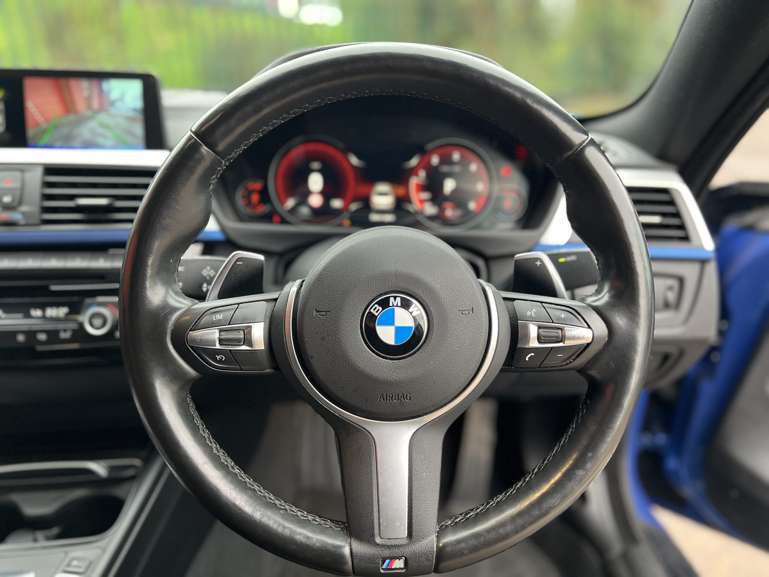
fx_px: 578
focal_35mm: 26
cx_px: 384
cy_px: 288
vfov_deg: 53.1
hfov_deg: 67.3
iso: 250
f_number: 1.5
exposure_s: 1/50
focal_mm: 5.7
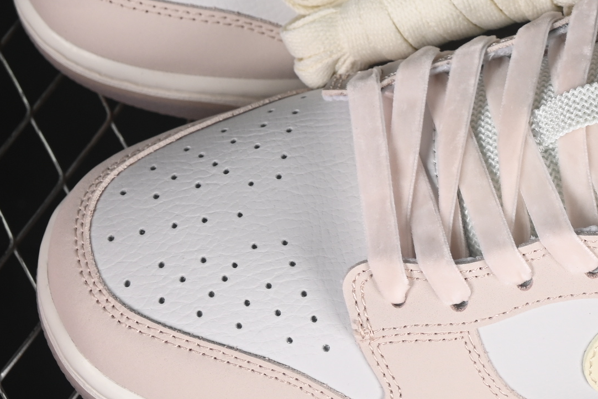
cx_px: 564
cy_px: 59
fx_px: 3205
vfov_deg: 7.1
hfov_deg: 10.6
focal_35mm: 193
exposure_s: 1/80
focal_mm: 50
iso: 160
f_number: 7.1
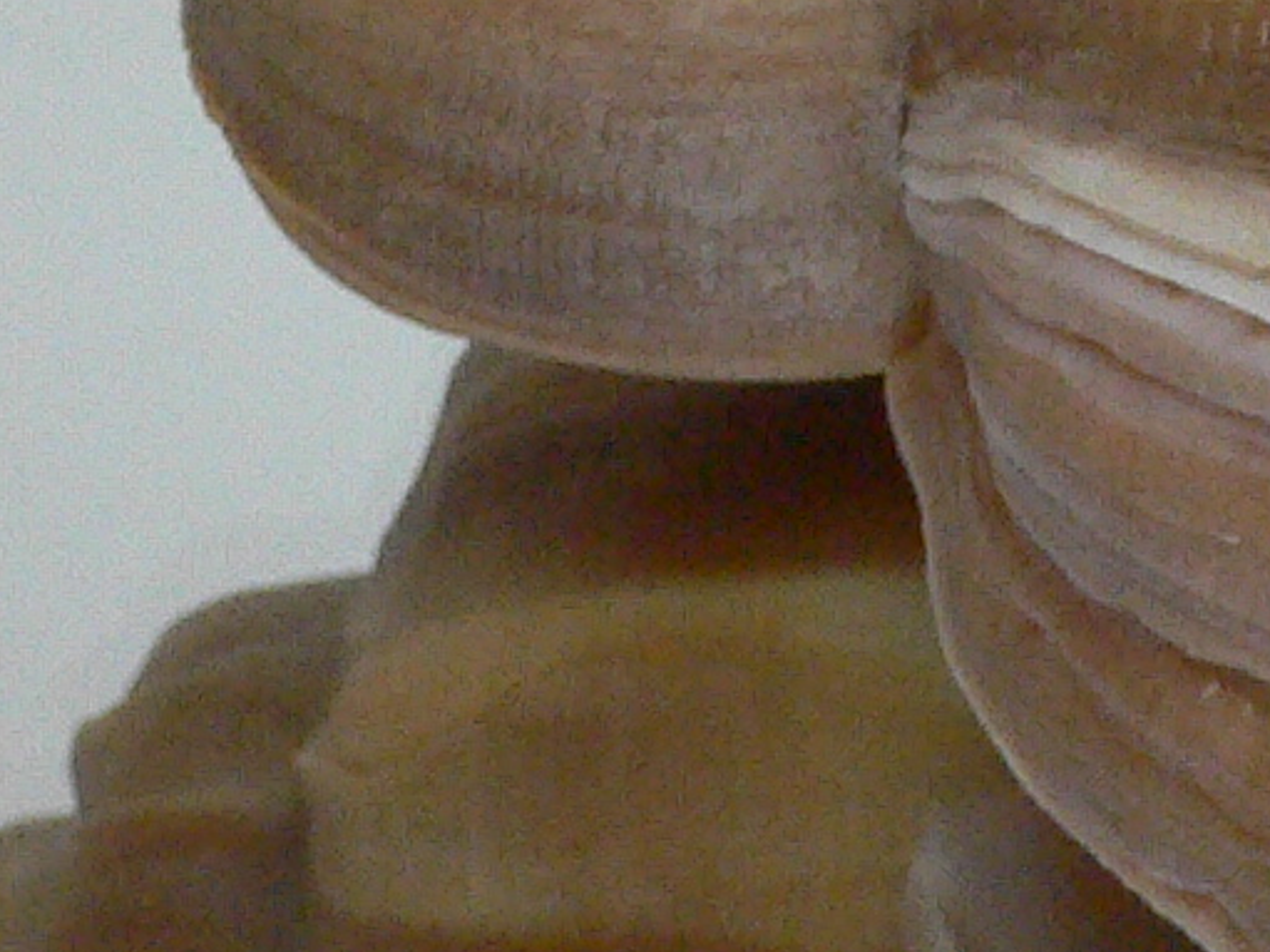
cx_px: 1292
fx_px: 5062
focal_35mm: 138
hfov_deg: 14.1
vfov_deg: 10.5
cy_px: -353
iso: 200
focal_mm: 4.6
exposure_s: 1/50
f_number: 2.8
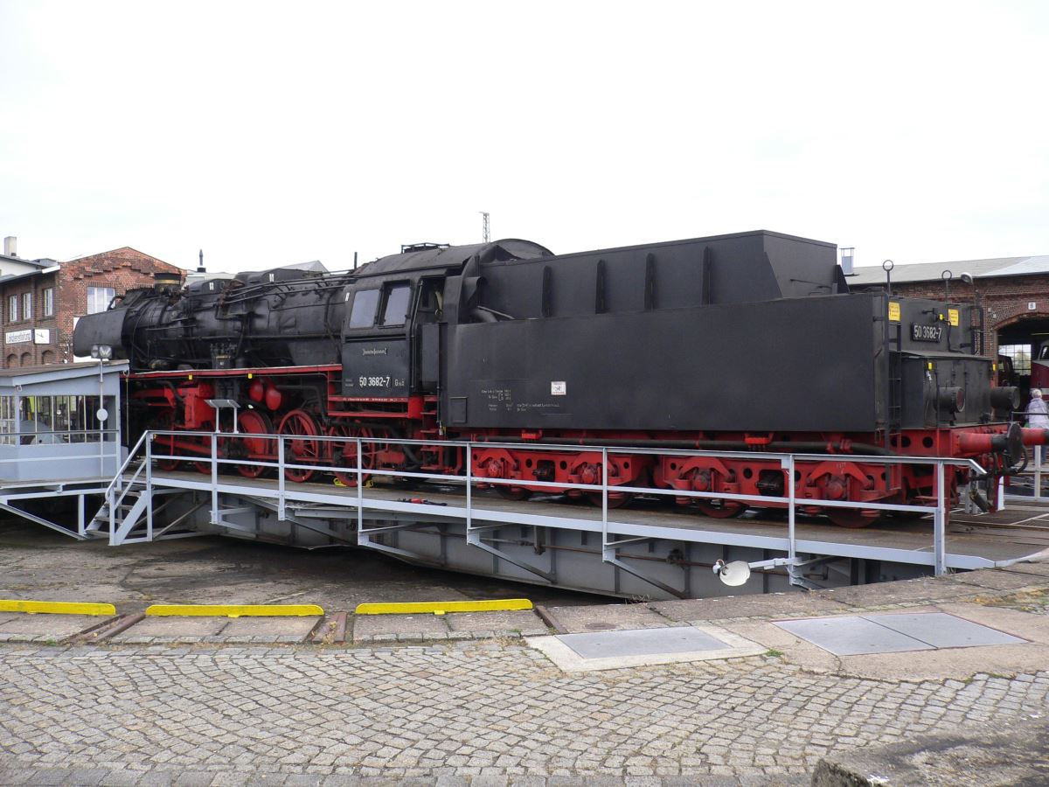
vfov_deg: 40.7
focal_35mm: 35
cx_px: 524
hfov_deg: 52.6
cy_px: 394
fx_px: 1061
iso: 100
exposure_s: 1/400
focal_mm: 5.8
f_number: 2.8
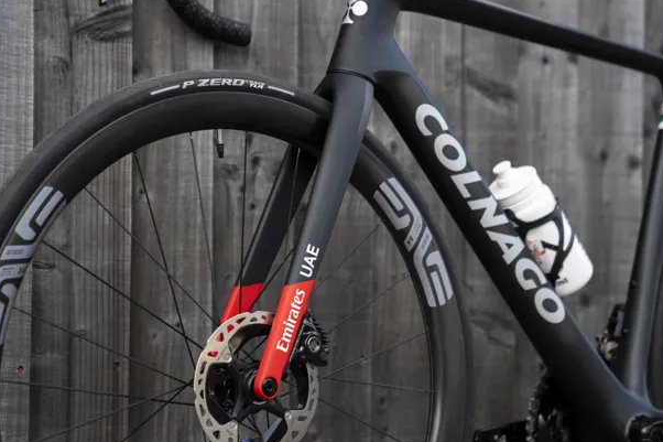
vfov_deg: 14.7
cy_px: 221
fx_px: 1712
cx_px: 343
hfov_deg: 21.9
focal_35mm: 93
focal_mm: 70
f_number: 2.8
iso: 200
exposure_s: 1/800
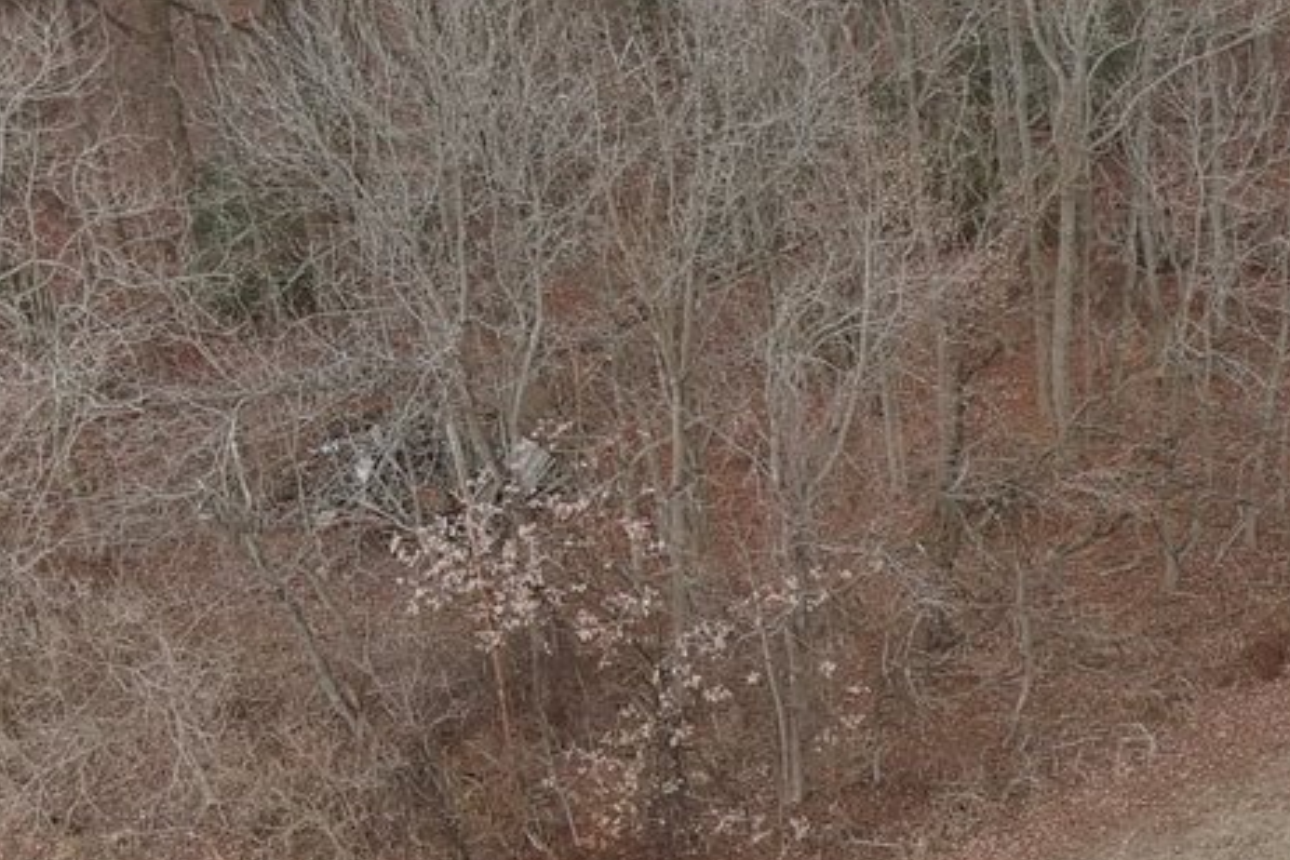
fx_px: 3834
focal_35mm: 107
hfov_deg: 17.3
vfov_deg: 12.8
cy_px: 253
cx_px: 1922
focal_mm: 10.57
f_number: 2.8
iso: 100
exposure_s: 1/60
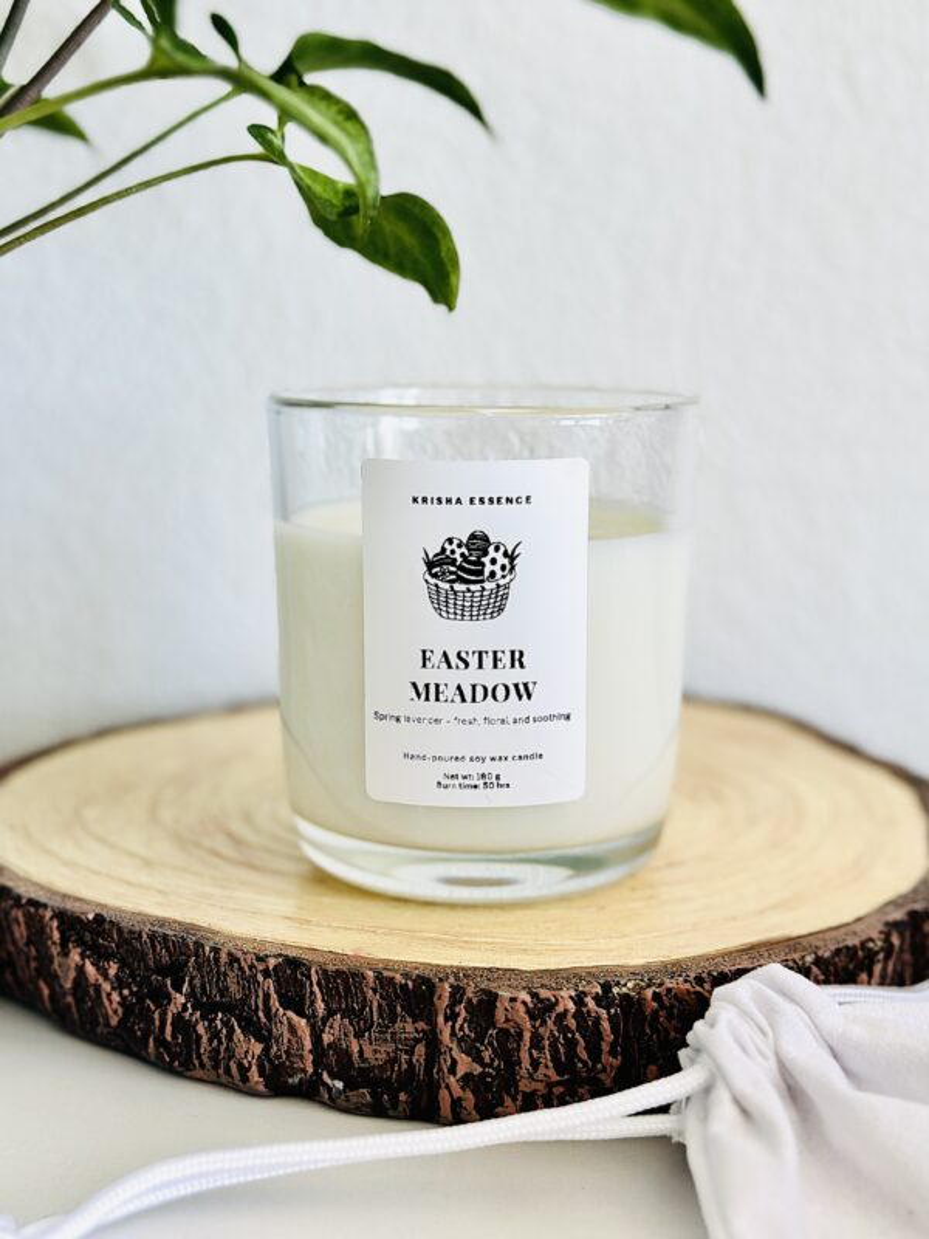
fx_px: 1718
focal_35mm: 48
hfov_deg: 30.3
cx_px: 464
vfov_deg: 39.7
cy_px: 620
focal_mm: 6.86
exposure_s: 1/121
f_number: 1.78
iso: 64
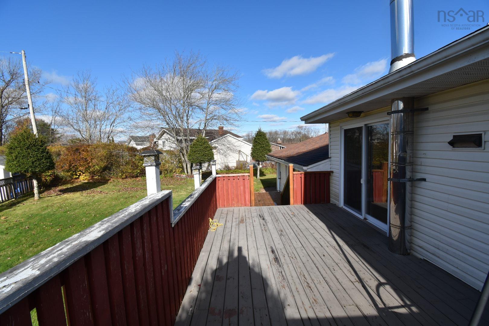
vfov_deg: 77.3
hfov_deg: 100.4
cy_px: 163
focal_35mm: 15
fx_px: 204
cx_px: 244
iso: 200
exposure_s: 1/350
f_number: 9.5
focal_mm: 10
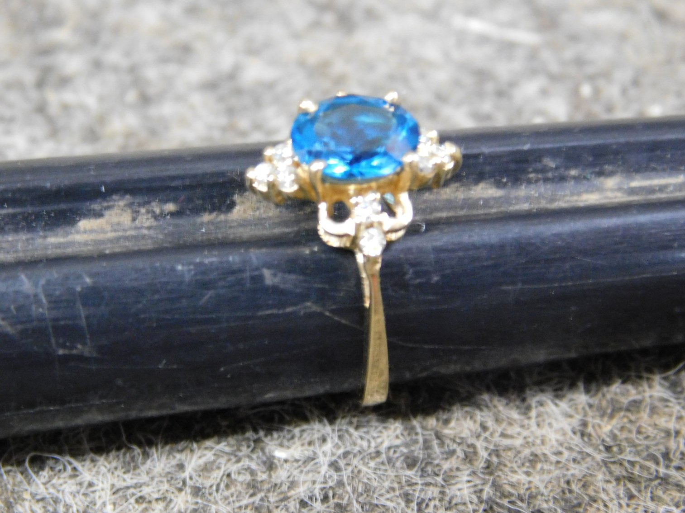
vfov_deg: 12.9
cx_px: 342
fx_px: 2276
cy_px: 256
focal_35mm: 115
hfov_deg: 17.1
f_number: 4.8
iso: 800
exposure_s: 1/4
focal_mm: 20.3
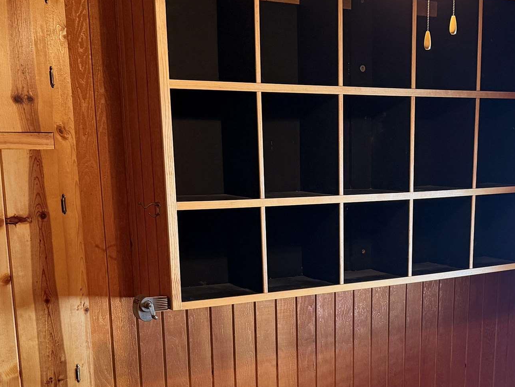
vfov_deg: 24.7
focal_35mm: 57
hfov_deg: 33.4
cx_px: 361
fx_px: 848
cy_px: 366
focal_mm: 6.76
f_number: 1.78
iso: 320
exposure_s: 1/60
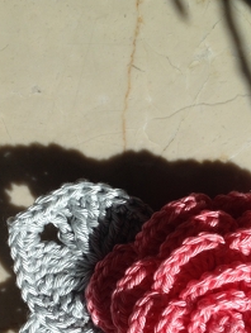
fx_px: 598
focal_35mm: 62
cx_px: 152
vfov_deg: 30.4
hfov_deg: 23.7
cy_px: 268
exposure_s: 1/1842
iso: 50
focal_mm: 4.28
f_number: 2.4
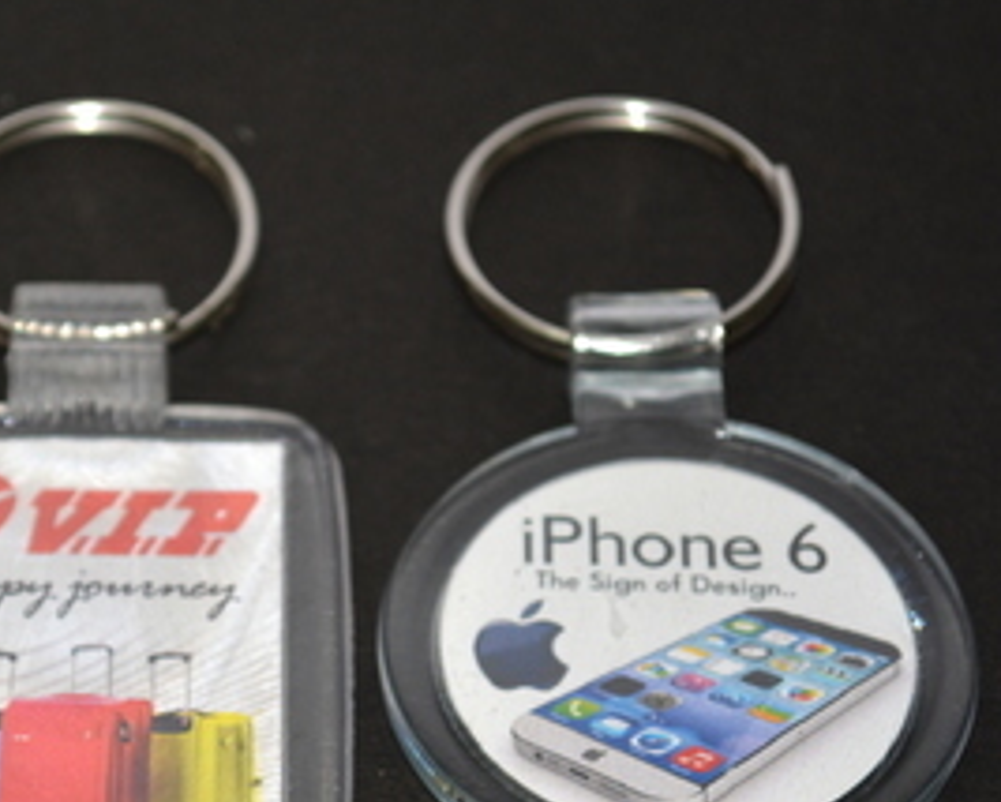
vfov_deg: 10.7
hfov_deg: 13.2
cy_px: 480
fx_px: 4295
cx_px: 97
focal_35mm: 145
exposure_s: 1/30
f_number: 5.6
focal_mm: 55
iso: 200
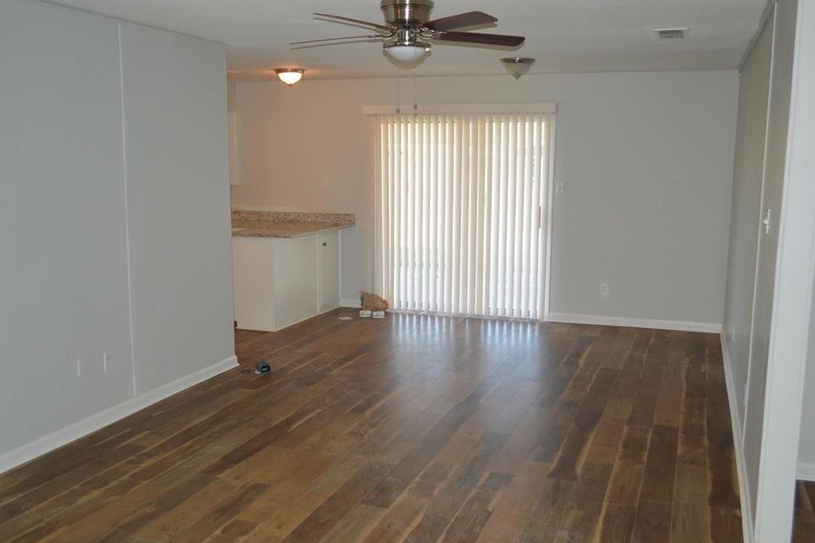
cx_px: 411
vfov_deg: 35.9
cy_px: 277
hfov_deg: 51.9
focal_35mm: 37
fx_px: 837
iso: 800
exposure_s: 1/60
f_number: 4
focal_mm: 24
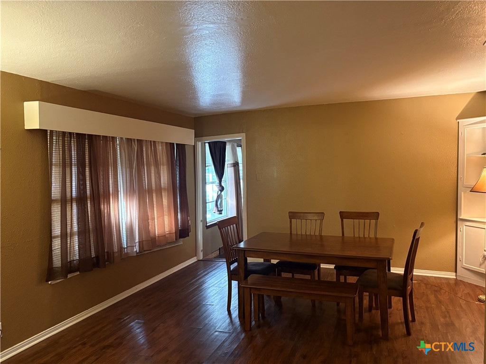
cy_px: 182
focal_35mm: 26
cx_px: 243
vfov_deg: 53.1
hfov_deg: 67.3
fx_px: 365
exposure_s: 1/30
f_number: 1.6
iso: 500
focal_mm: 5.96
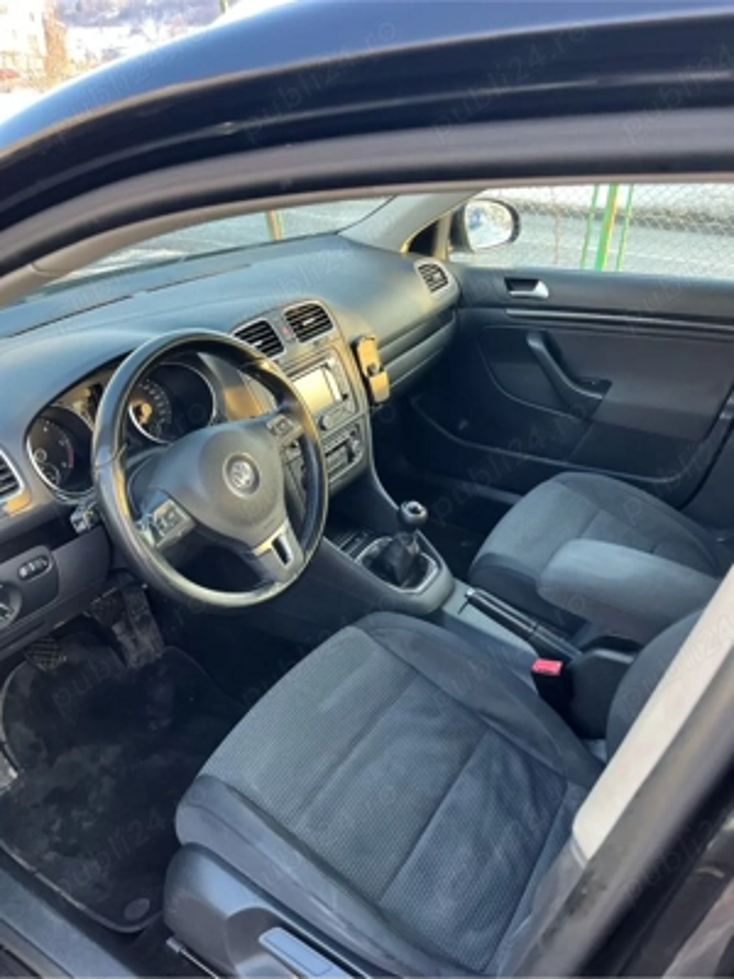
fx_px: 735
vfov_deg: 67.3
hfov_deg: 53.1
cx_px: 367
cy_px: 490
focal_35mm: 26
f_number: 1.6
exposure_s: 1/118
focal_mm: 5.1
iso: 125
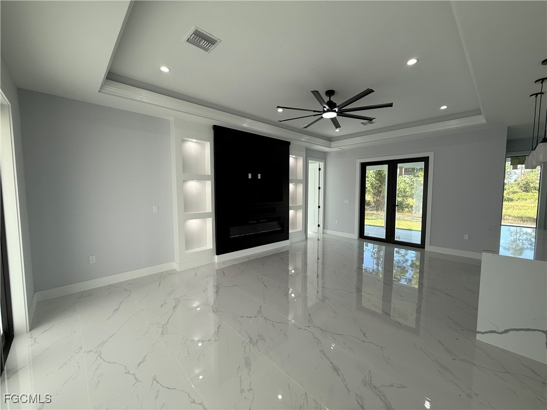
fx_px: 221
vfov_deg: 85.7
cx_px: 274
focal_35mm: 14
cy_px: 205
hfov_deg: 102.1
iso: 50
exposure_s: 1/138
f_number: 2.2
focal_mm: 2.22
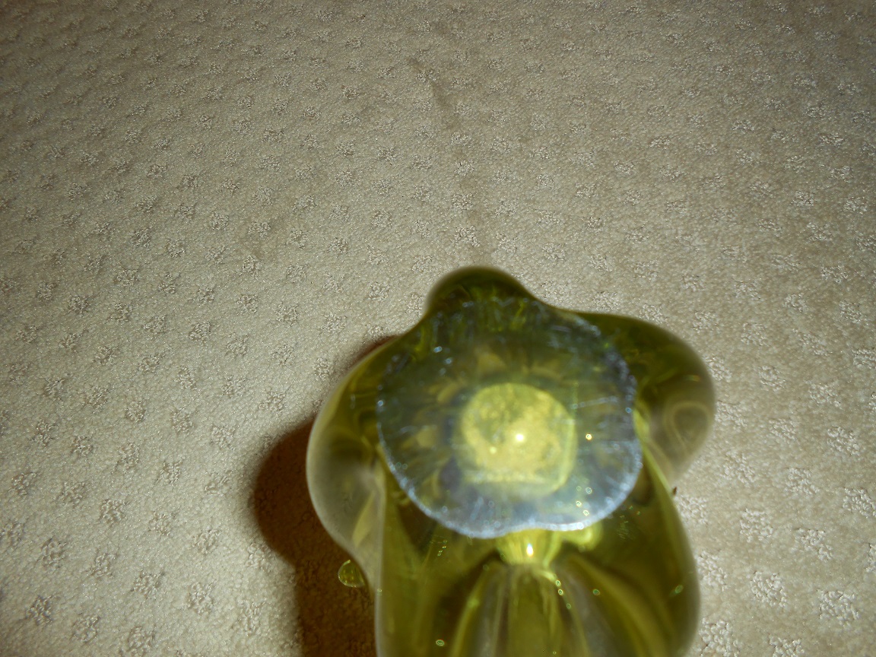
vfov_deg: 53.1
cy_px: 328
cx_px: 438
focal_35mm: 26
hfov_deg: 67.3
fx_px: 658
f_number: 3.5
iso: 80
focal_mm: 4.6
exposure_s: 1/25
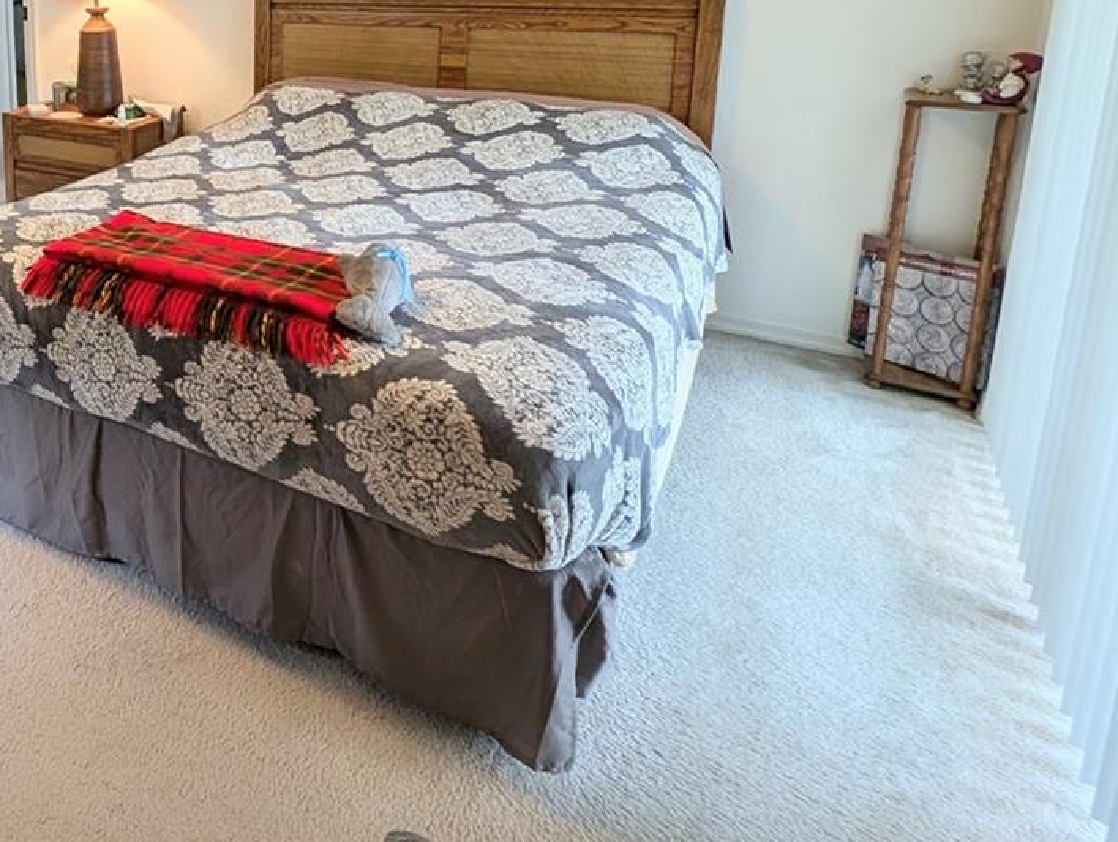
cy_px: 111
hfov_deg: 53.2
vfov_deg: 47.2
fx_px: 873
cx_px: 30
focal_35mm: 27
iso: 56
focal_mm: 2.23
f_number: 1.95
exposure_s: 1/40
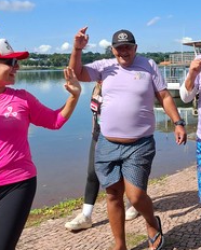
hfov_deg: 26.0
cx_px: 145
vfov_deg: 31.8
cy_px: 58
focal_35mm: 58
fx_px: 431
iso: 50
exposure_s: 1/1701
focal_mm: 5.54
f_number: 1.8
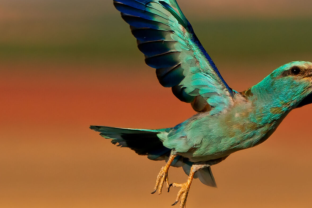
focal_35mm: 614
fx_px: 5321
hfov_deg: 3.4
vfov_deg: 2.2
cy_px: 51
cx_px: 312
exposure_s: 1/3200
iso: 1000
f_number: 8
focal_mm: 300
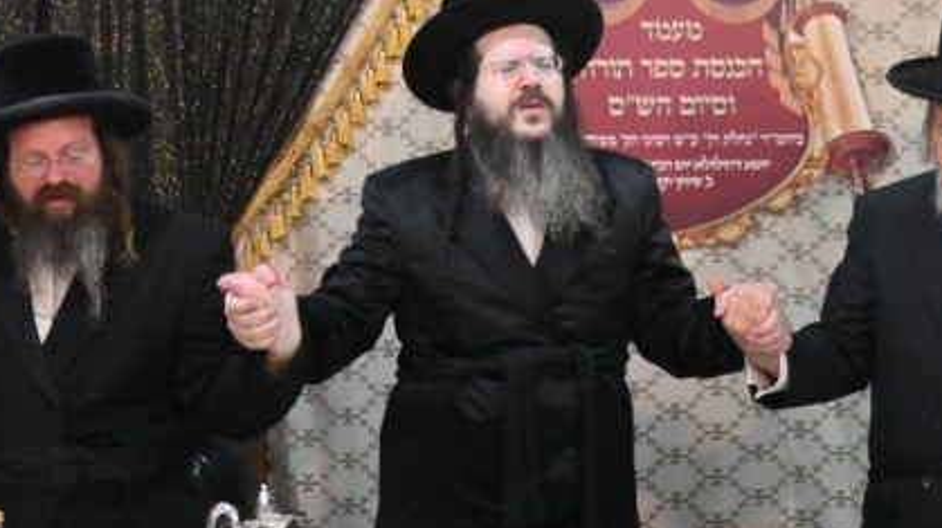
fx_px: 3644
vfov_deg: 8.3
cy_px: 45
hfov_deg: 14.7
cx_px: 544
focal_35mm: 146
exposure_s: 1/320
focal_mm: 38
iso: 640
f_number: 4
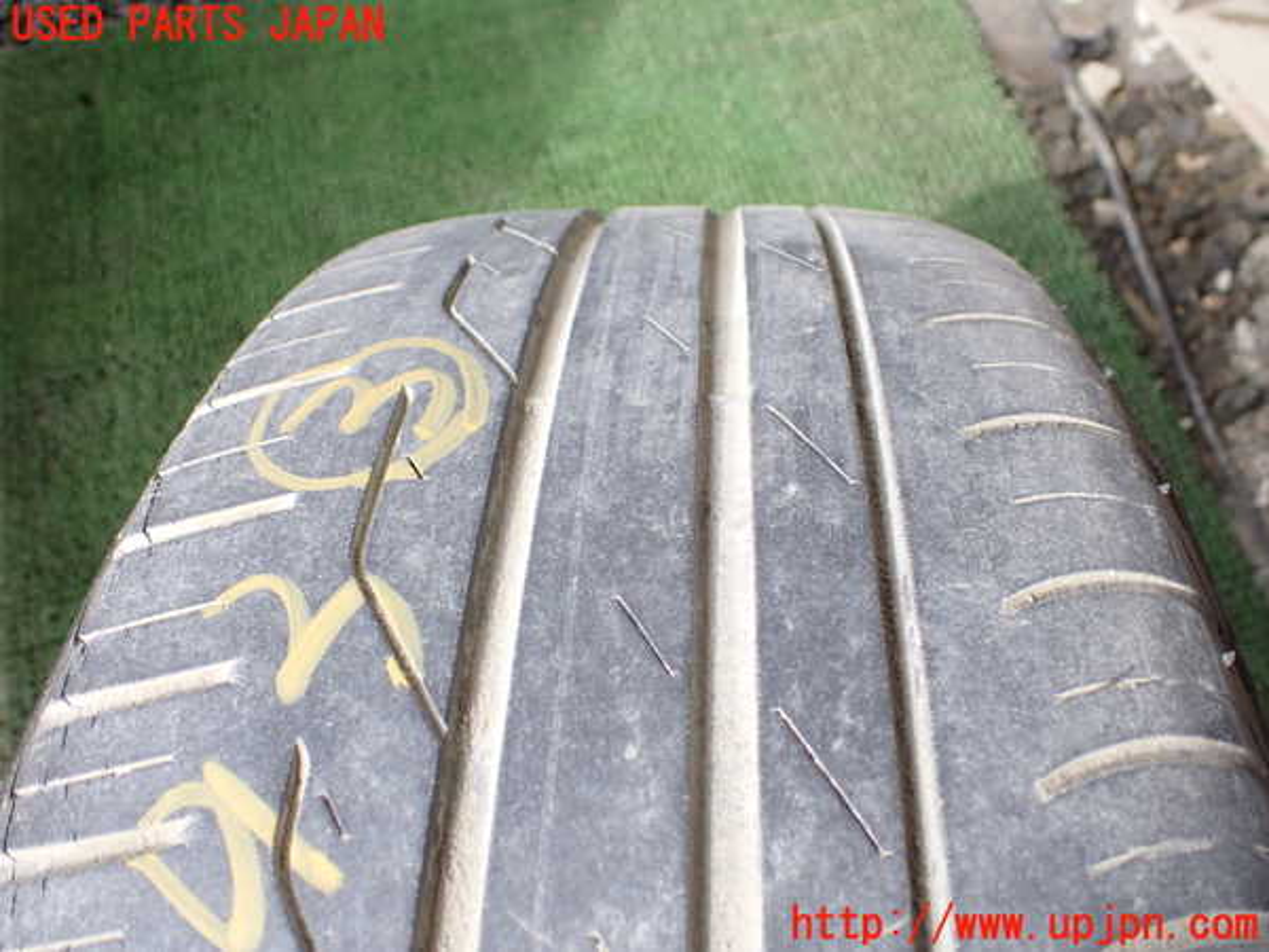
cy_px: 476
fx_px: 1100
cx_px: 634
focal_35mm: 30
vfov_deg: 46.8
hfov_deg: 60.0
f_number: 2.3
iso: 100
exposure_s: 1/160
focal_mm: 5.4
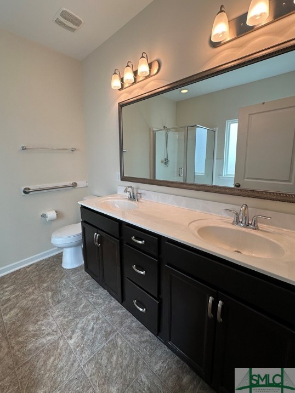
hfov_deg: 81.7
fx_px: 170
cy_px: 184
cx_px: 140
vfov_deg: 98.0
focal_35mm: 15
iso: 80
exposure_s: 1/120
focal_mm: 2.22
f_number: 2.2
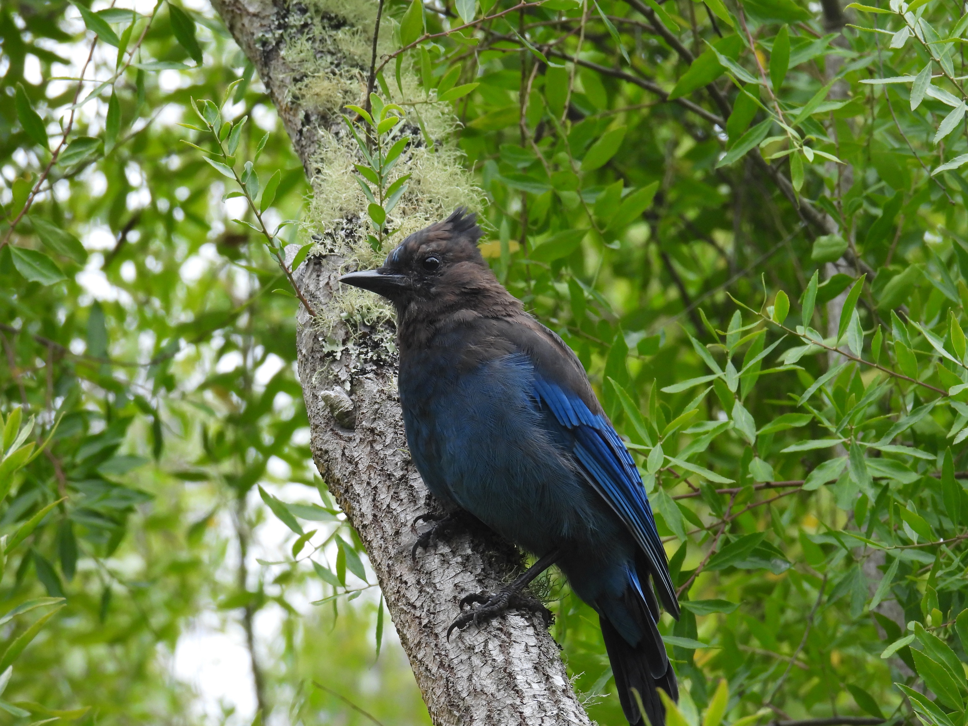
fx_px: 13982
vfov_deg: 3.0
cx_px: 484
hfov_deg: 4.0
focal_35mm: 500
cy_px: 363
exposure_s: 1/250
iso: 320
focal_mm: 89.2
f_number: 5
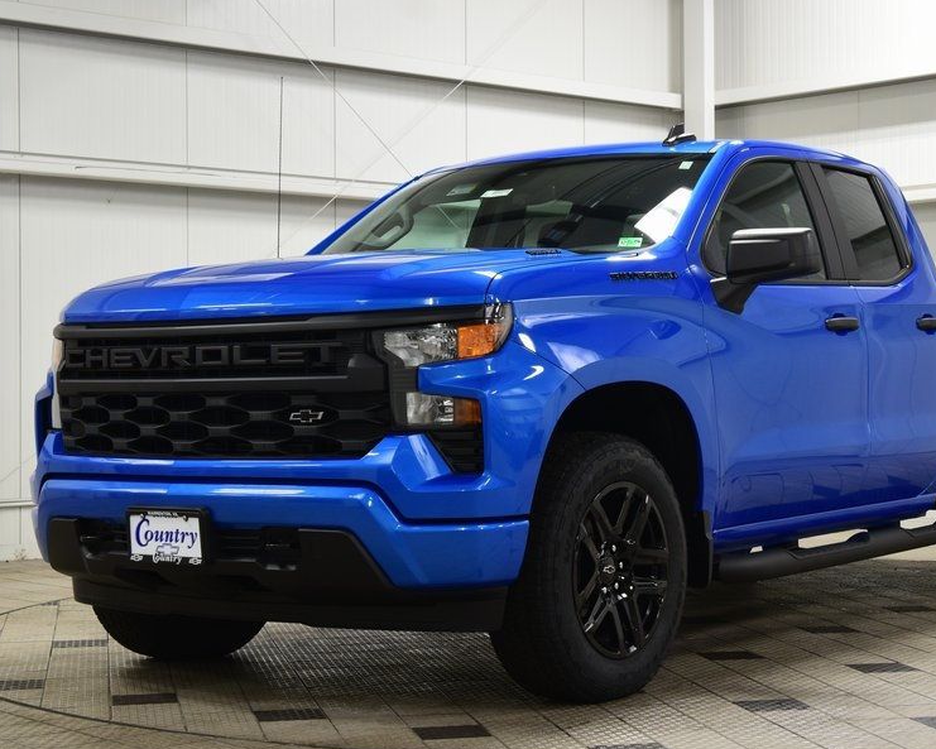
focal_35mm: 70
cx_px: 565
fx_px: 1939
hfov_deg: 27.1
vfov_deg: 21.9
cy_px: 387
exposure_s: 1/15
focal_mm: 36
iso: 450
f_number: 6.3
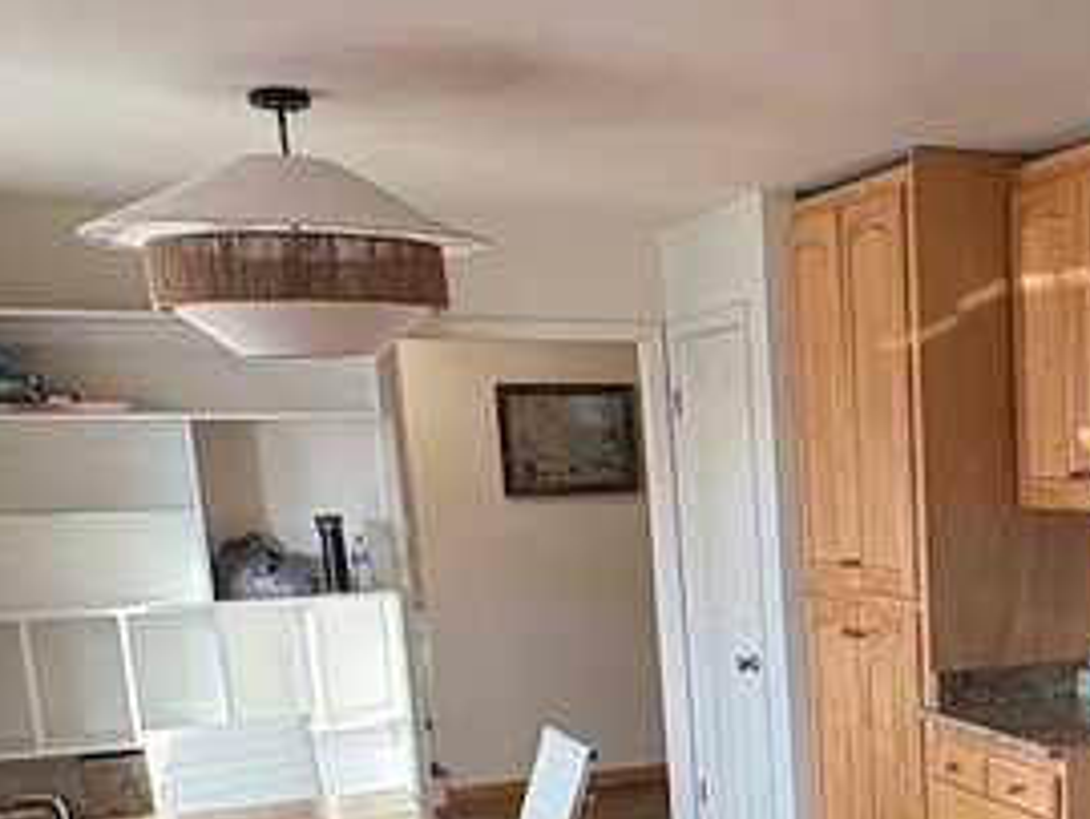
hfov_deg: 33.8
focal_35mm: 53
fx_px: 1670
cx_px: 1021
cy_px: 827
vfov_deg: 26.1
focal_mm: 2.22
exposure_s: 1/99
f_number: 2.2
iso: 200
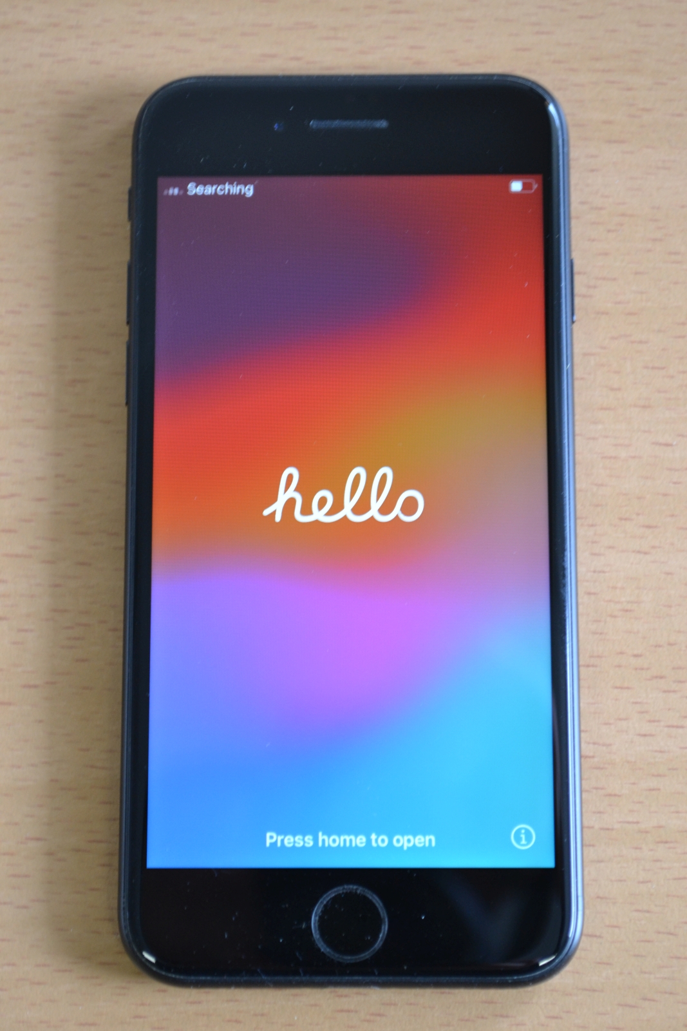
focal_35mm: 82
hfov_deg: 16.6
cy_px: 516
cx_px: 344
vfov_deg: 24.6
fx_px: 2361
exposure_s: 1/15
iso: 800
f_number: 5.6
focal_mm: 55
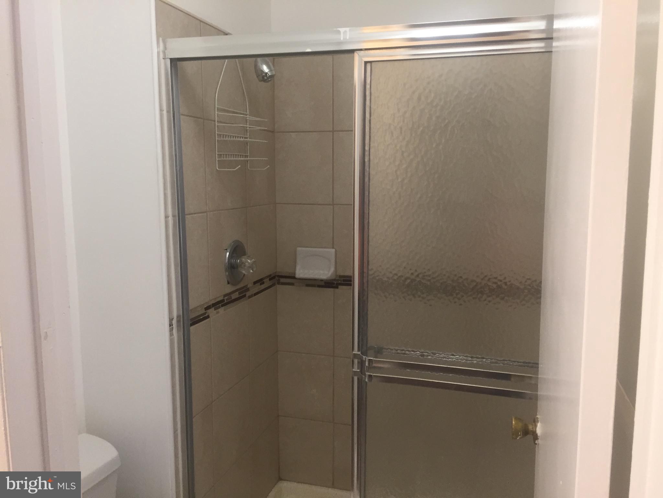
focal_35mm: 29
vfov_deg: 48.2
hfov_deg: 61.7
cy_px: 249
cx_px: 332
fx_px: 555
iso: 50
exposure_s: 1/30
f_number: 2.2
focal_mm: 4.15
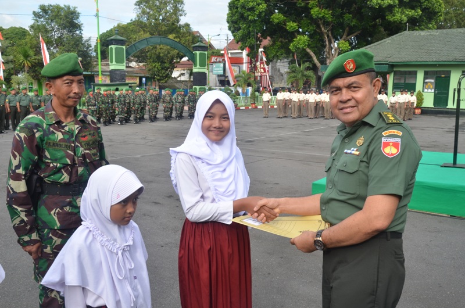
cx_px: 232
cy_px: 154
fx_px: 425
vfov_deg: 39.8
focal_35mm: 33
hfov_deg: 57.3
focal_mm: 22
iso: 125
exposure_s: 1/125
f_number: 7.1
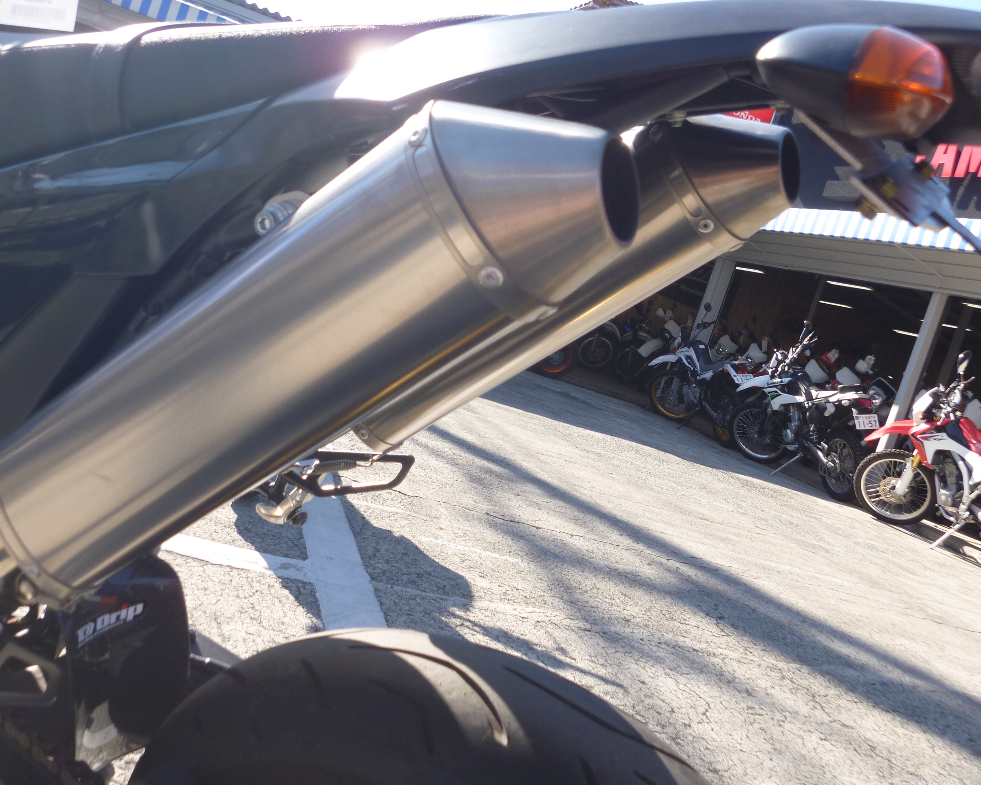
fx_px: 1074
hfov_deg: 49.1
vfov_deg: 40.1
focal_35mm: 37
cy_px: 390
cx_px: 501
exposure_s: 1/200
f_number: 3.5
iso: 80
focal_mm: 6.3
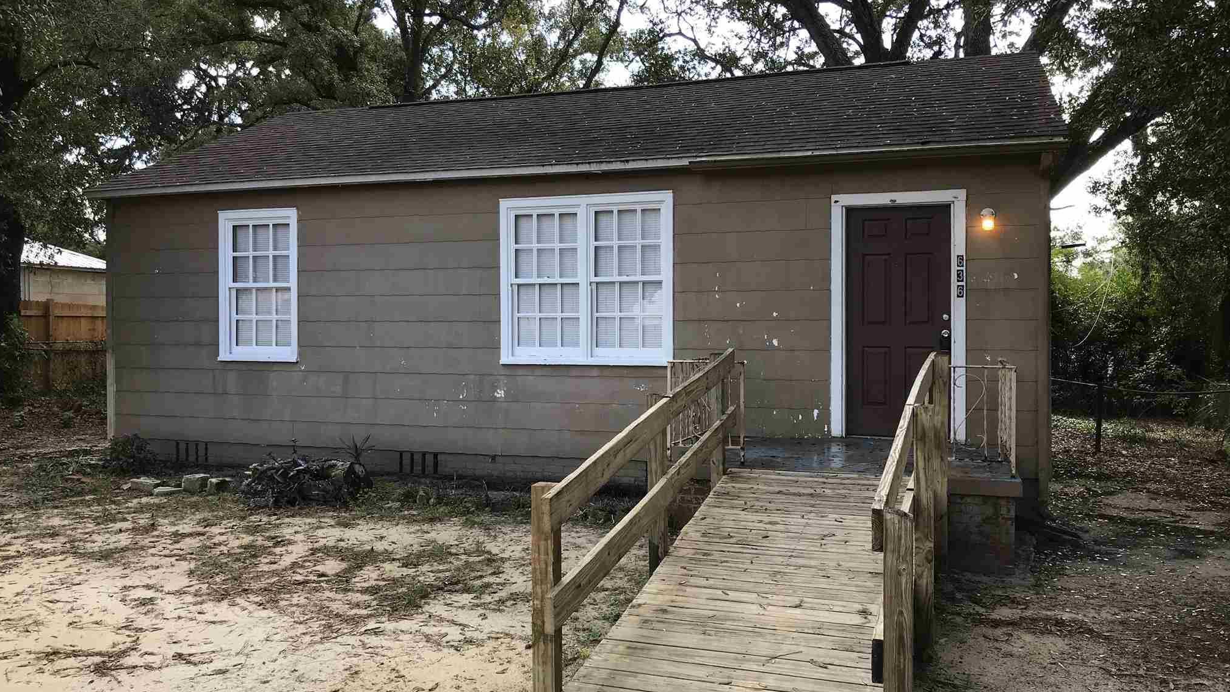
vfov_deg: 37.8
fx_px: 1011
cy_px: 350
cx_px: 609
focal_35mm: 31
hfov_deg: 62.6
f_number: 1.8
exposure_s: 1/293
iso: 20
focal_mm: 3.99
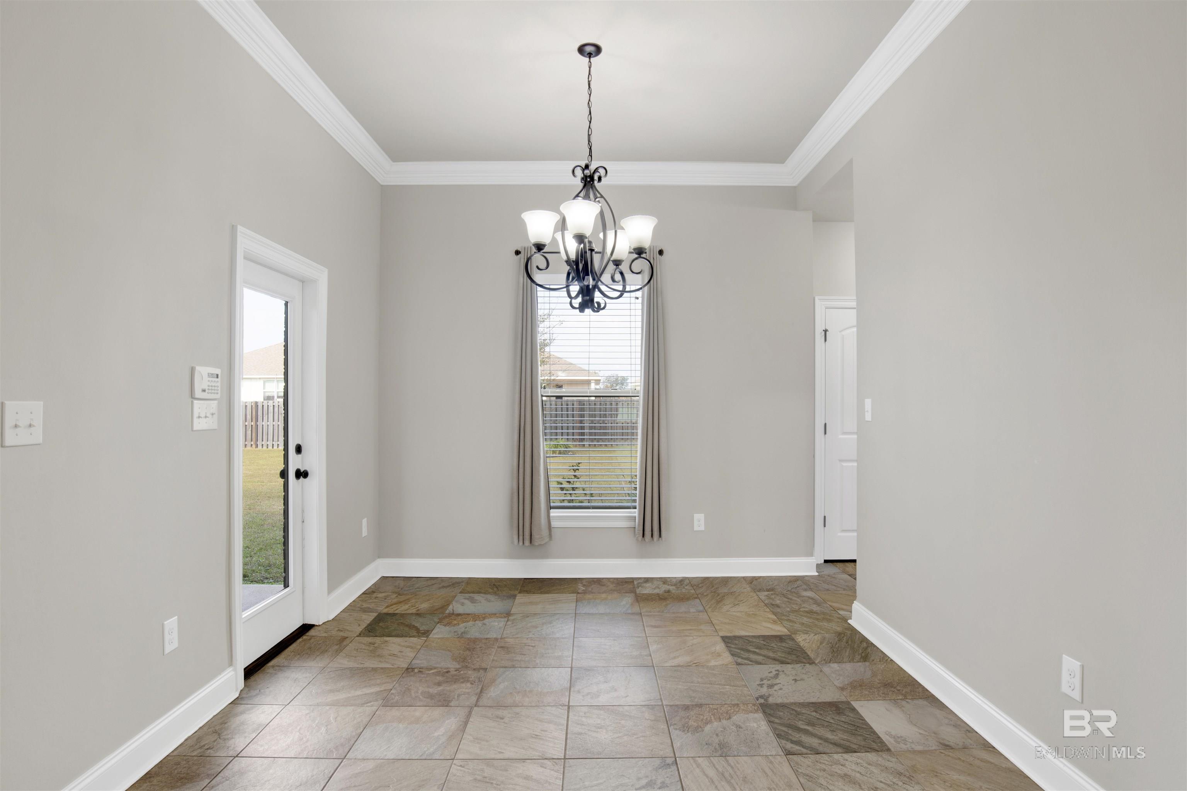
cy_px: 396
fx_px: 593
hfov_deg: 90.0
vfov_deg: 67.4
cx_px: 594
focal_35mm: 18
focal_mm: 18
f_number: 11
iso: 200
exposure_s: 1/6
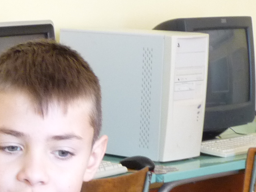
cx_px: -48
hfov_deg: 12.4
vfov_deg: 9.4
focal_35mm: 156
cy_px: 240
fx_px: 1154
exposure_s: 1/30
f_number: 3
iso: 250
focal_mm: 6.4
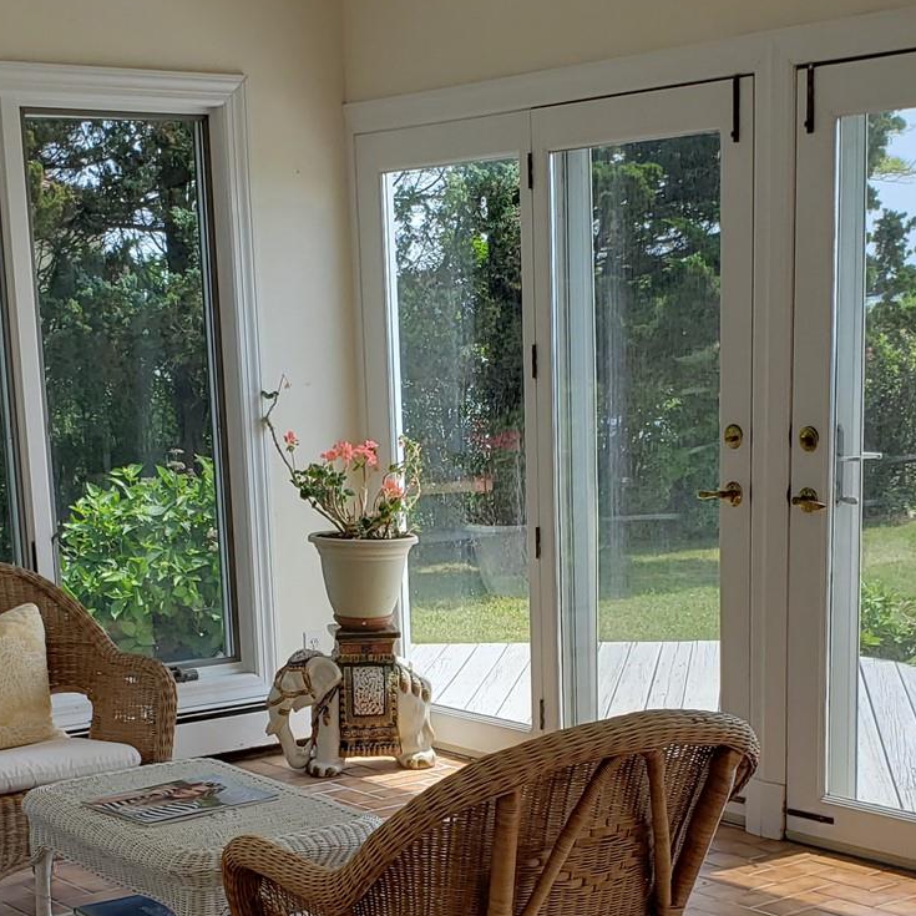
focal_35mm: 64
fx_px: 1916
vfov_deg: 26.5
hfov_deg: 26.9
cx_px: 481
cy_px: 707
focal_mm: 4.3
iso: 50
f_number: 2.4
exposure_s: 1/492
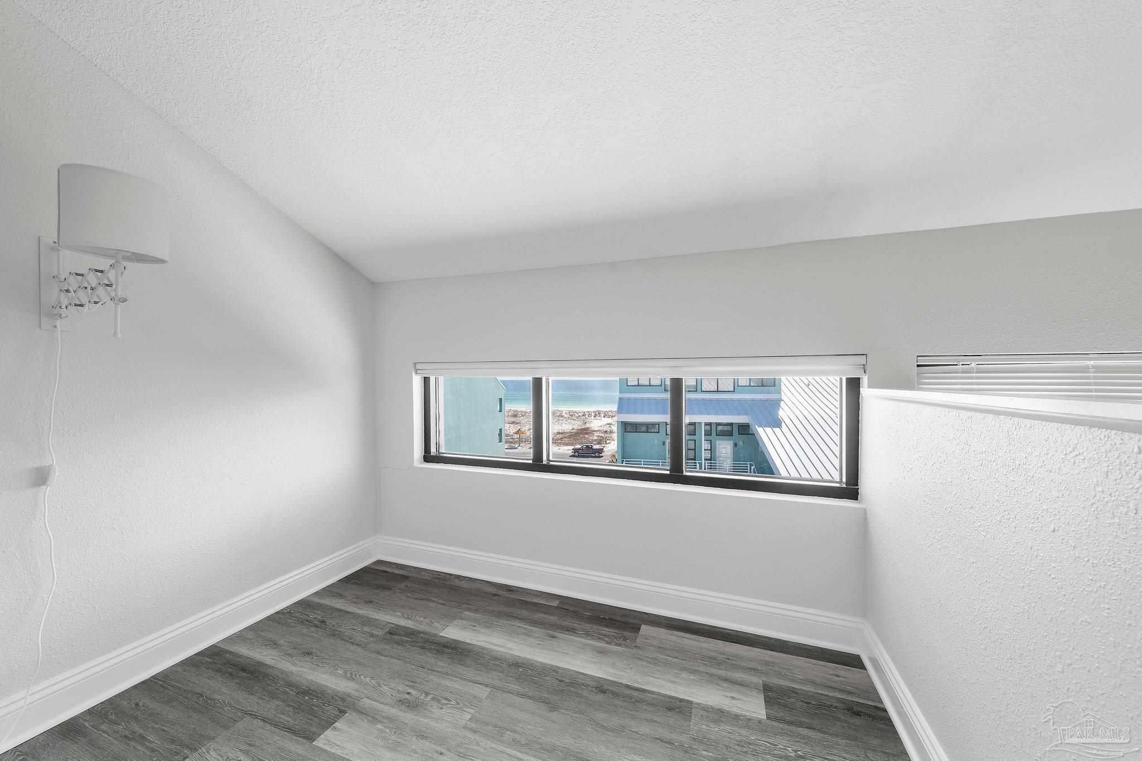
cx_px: 571
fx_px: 412
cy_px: 380
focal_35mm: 13
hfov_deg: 108.3
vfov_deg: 85.4
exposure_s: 1/8
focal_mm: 13
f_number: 10
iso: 800
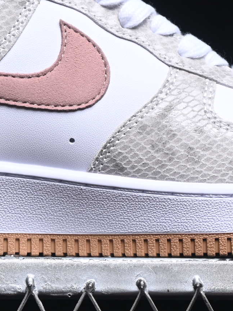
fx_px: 2101
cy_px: 46
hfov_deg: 6.3
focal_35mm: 234
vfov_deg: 8.4
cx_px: 92
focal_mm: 50
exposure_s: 1/60
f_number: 6.3
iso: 160
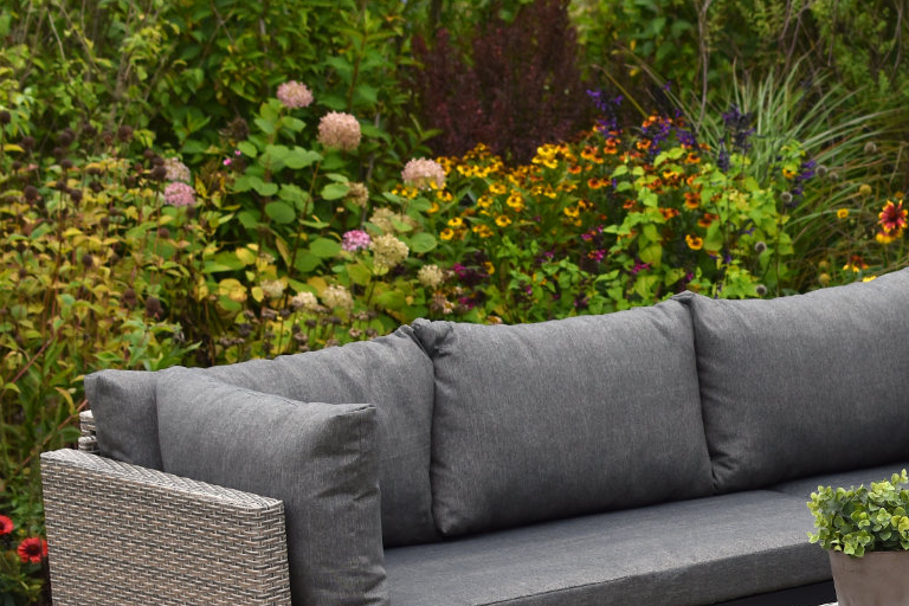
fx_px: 3314
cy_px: 575
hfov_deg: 15.3
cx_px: 917
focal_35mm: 131
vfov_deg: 10.4
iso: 125
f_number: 2.8
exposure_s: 1/1000
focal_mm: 35
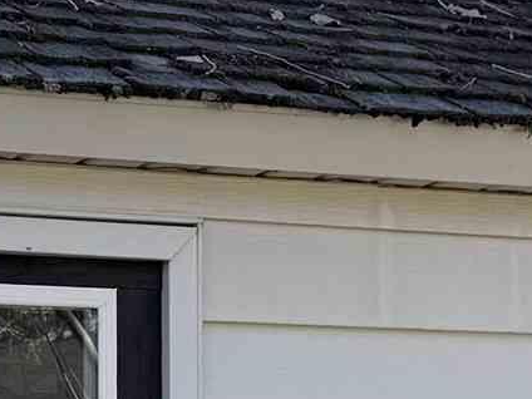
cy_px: 596
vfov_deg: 8.4
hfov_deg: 11.2
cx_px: -14
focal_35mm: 174
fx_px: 2674
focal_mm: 6.76
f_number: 1.78
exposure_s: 1/1410
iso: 100
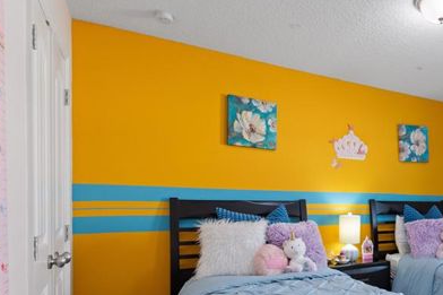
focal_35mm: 27
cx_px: 363
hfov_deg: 61.1
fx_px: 332
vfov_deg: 47.0
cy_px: 202
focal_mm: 10
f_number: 4.5
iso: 400
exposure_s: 1/20
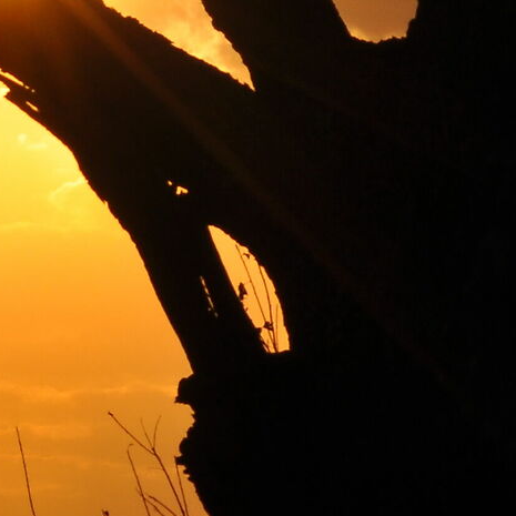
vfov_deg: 2.2
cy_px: 139
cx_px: -227
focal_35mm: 789
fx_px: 13306
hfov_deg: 2.2
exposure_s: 1/800
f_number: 14
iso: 200
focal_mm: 120
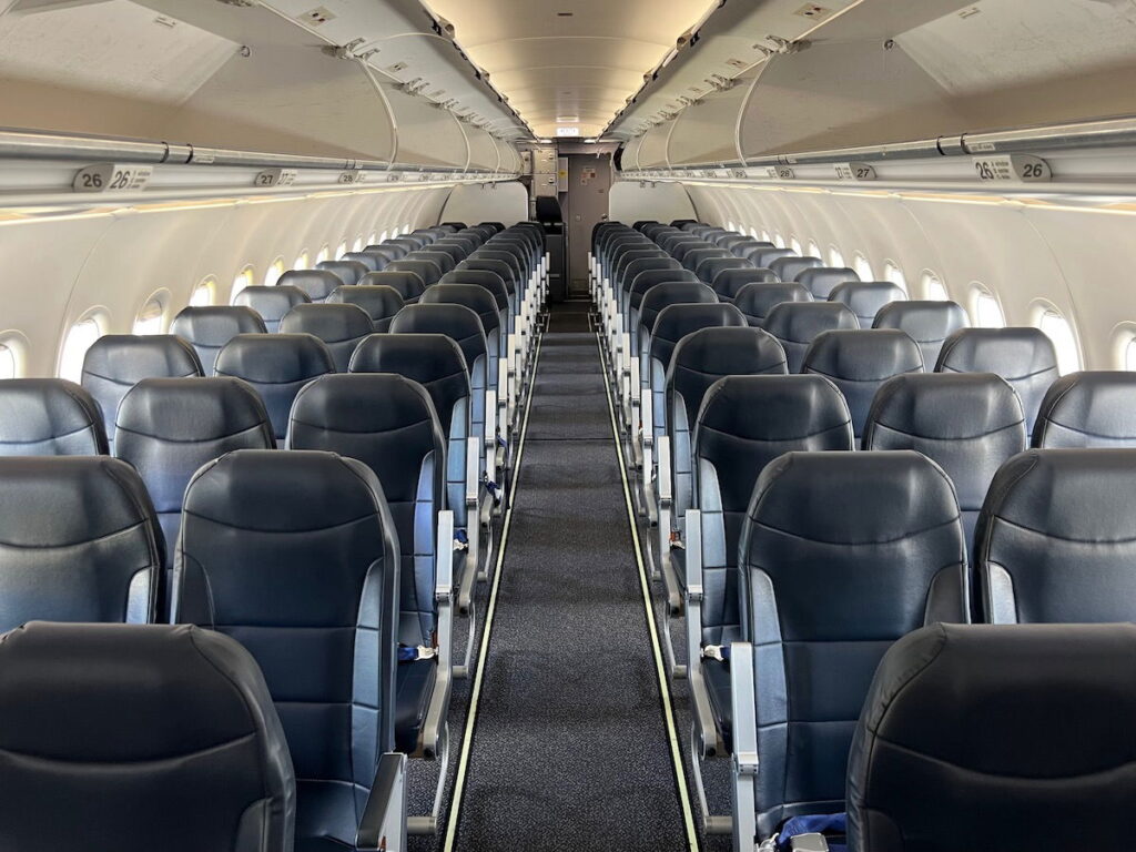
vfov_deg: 53.1
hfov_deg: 67.3
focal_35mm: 26
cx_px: 568
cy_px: 426
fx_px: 853
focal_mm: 5.7
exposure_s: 1/52
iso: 125
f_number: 1.5
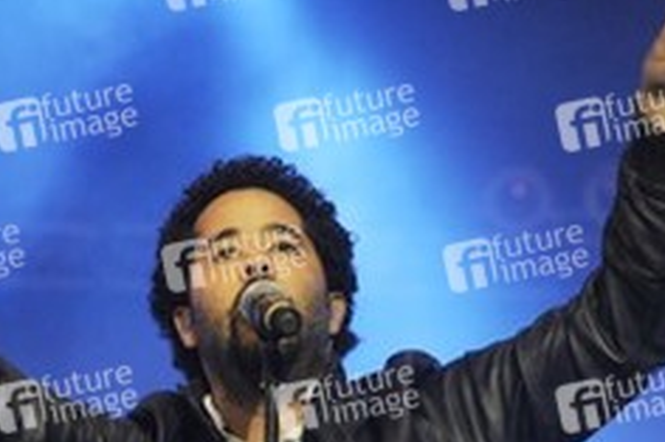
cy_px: 329
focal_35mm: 258
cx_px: 272
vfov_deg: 5.3
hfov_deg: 8.0
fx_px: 4762
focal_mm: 135
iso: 3200
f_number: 7.1
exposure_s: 1/250
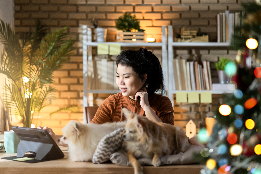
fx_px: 616
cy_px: 87
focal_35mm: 85
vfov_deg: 16.1
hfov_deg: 23.9
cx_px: 130
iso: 800
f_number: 1.8
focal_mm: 85
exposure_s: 1/640
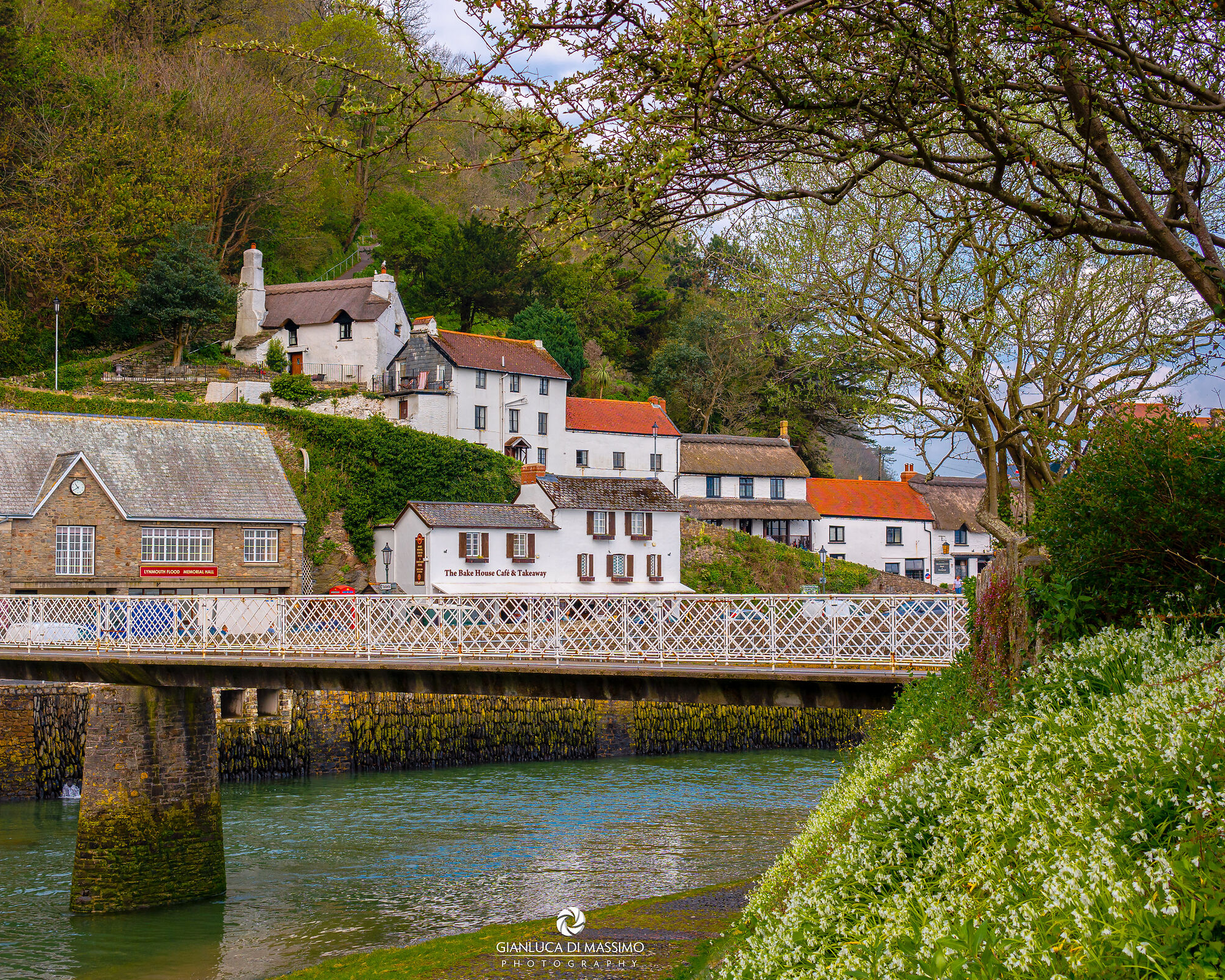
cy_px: 488
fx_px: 1849
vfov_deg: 29.7
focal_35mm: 51
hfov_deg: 36.6
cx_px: 570
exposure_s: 1/200
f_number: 6.3
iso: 100
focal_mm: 30
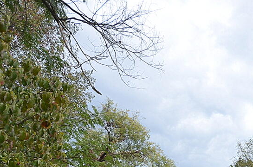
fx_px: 309
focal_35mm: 44
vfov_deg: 24.6
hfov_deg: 40.6
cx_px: 236
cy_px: 240
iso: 200
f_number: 8
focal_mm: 10
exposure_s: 1/250
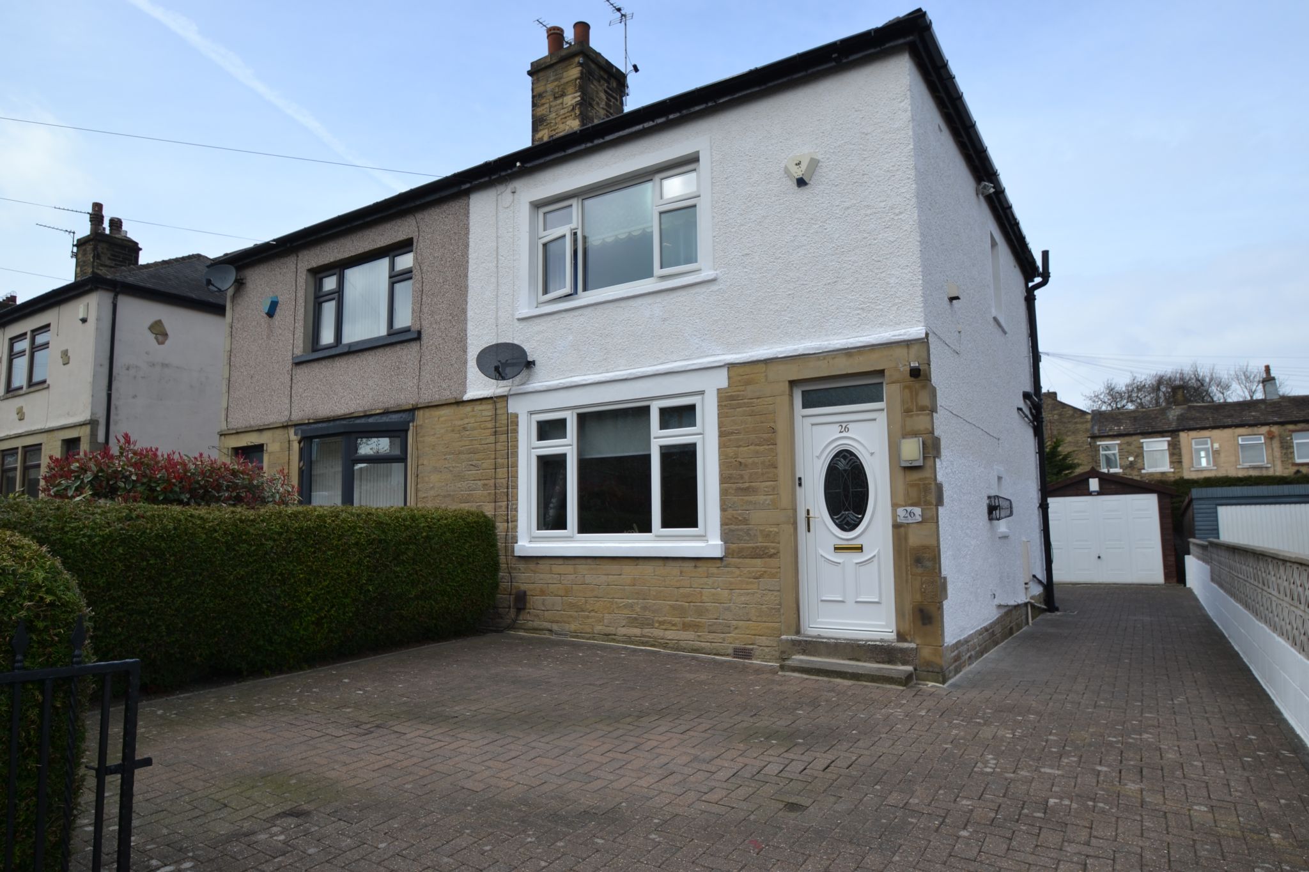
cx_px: 654
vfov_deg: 59.5
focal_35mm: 21
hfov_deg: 81.2
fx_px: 763
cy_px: 436
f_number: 6.3
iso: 100
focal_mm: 14
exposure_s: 1/160
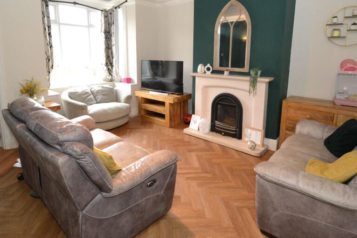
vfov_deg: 60.6
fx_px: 198
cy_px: 81
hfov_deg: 83.9
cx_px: 171
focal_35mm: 20
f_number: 3.5
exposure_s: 1/60
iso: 2500
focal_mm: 10
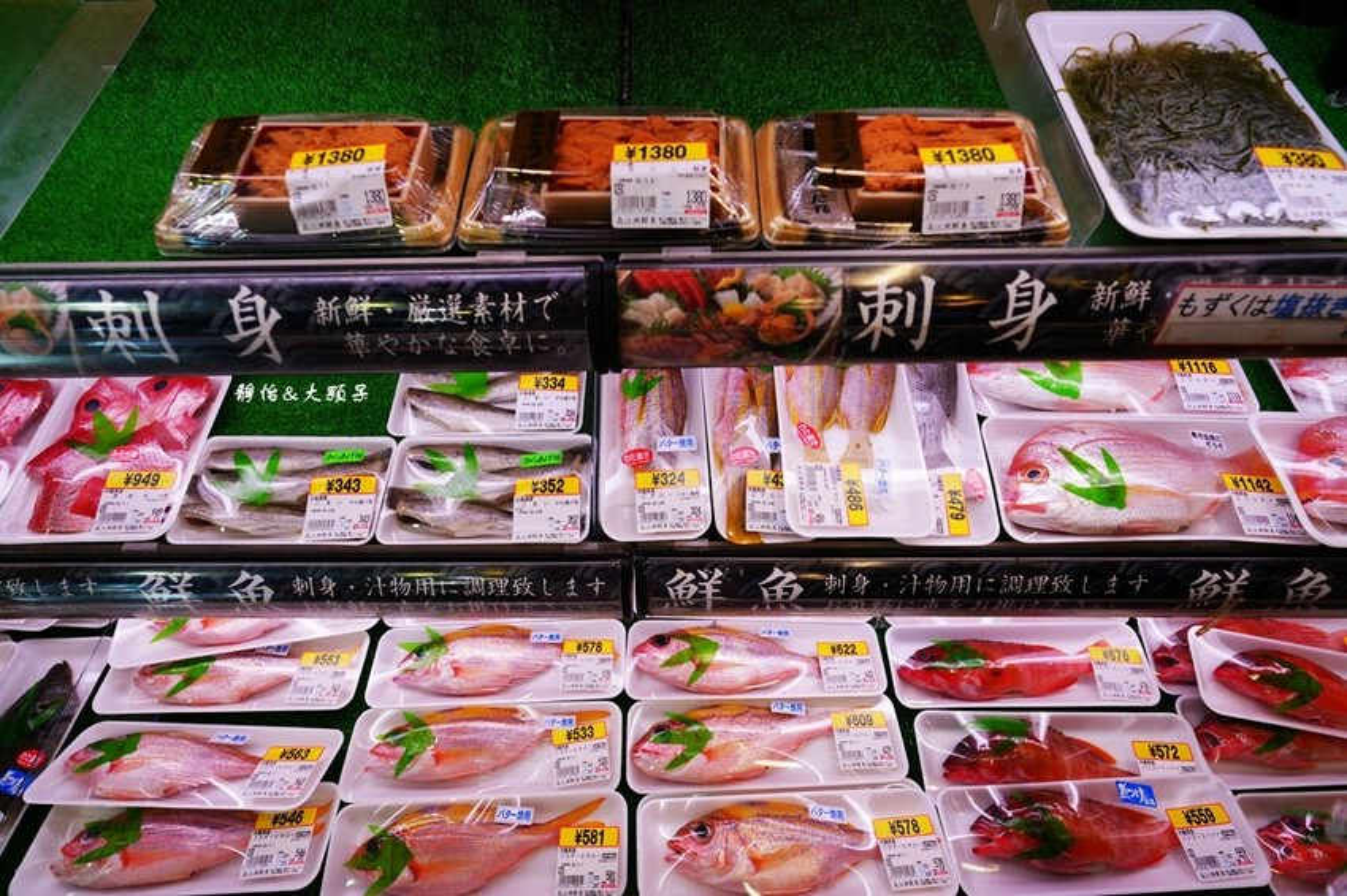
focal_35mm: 17
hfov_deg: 93.3
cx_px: 674
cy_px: 448
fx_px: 636
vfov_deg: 70.4
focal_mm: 17
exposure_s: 1/80
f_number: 4.5
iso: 160
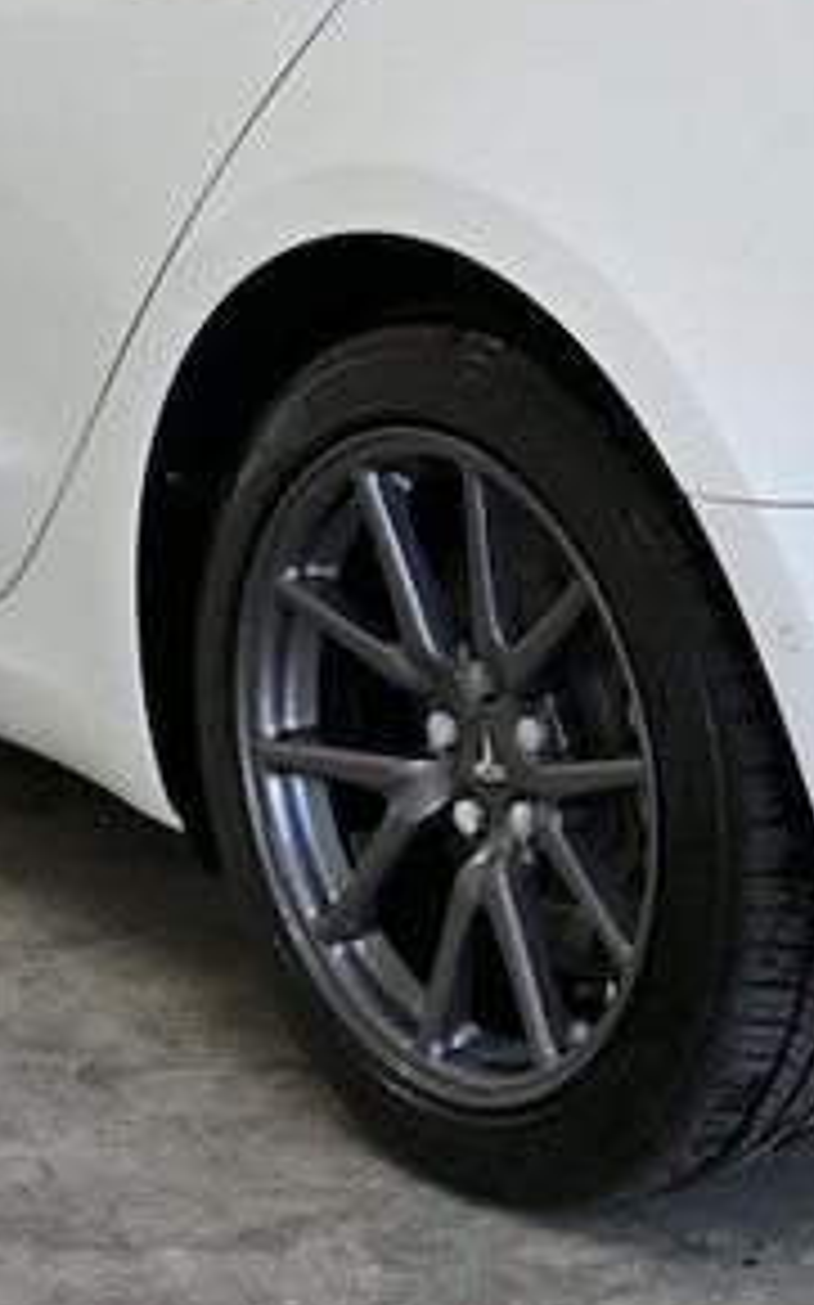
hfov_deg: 9.8
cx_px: 814
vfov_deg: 15.5
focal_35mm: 133
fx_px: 4725
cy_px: 101
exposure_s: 1/1600
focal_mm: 37
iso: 2000
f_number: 5
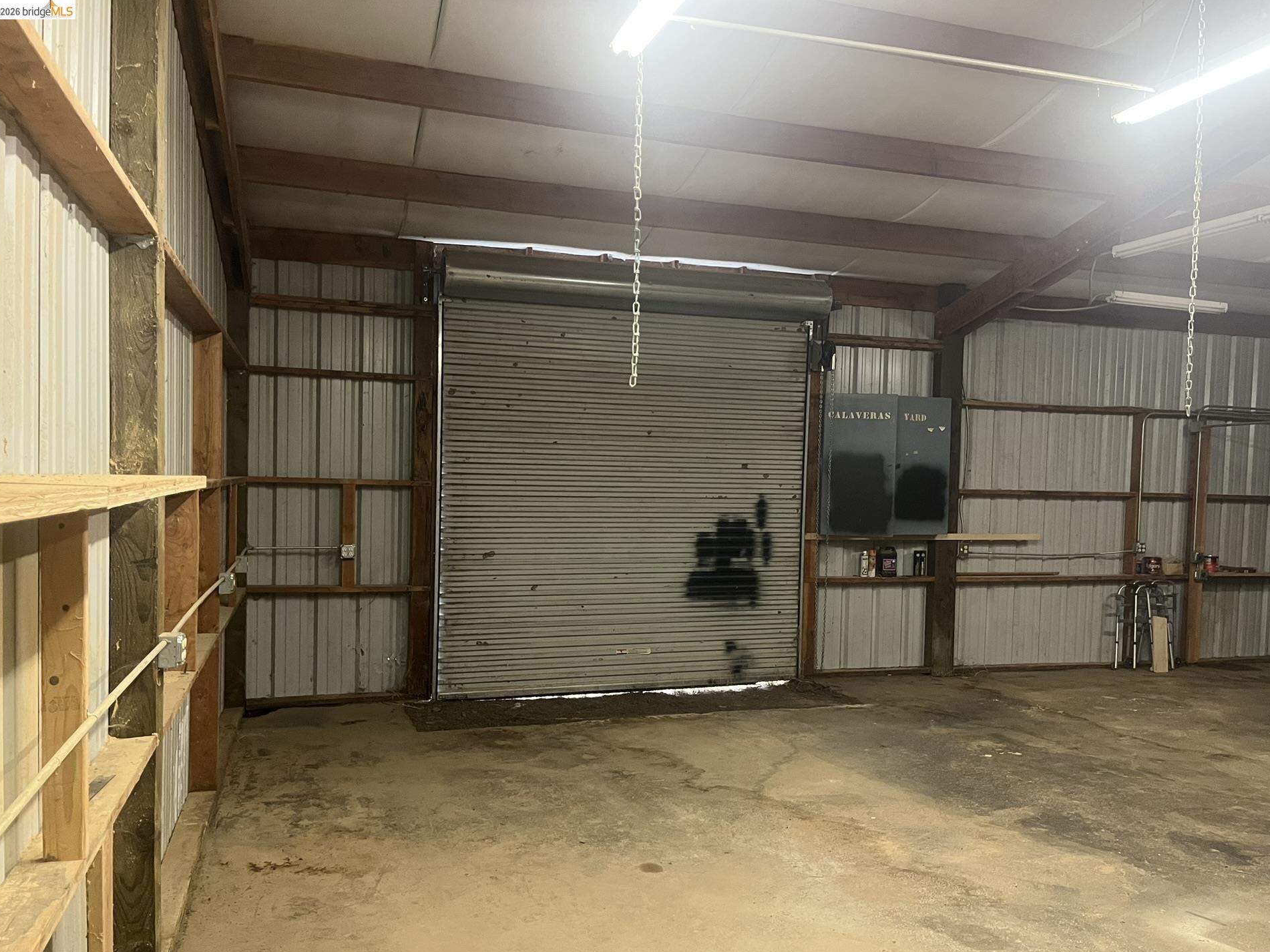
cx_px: 674
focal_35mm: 28
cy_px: 511
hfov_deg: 63.4
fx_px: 1027
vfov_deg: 49.7
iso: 400
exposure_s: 1/40
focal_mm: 5.1
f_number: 1.6
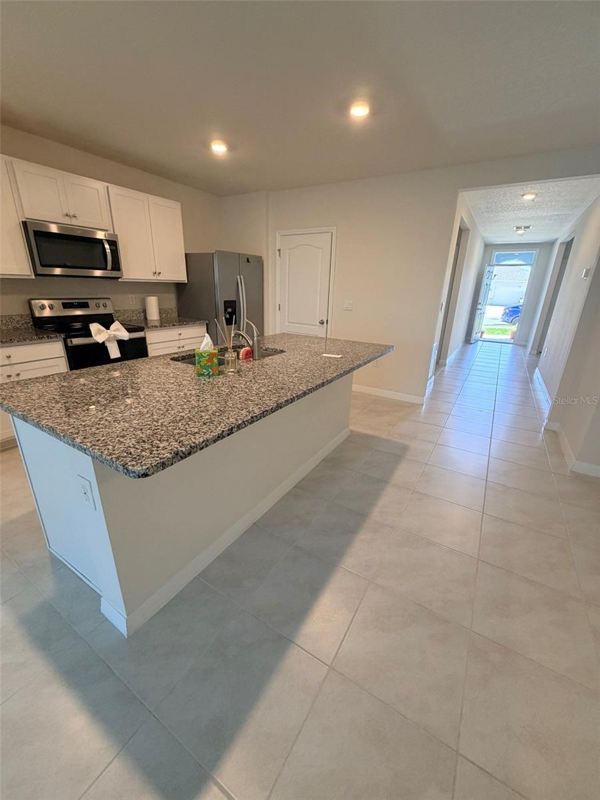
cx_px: 300
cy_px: 400
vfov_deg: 102.1
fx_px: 324
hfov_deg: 85.7
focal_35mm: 14
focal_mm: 2.22
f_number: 2.2
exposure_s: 1/120
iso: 320
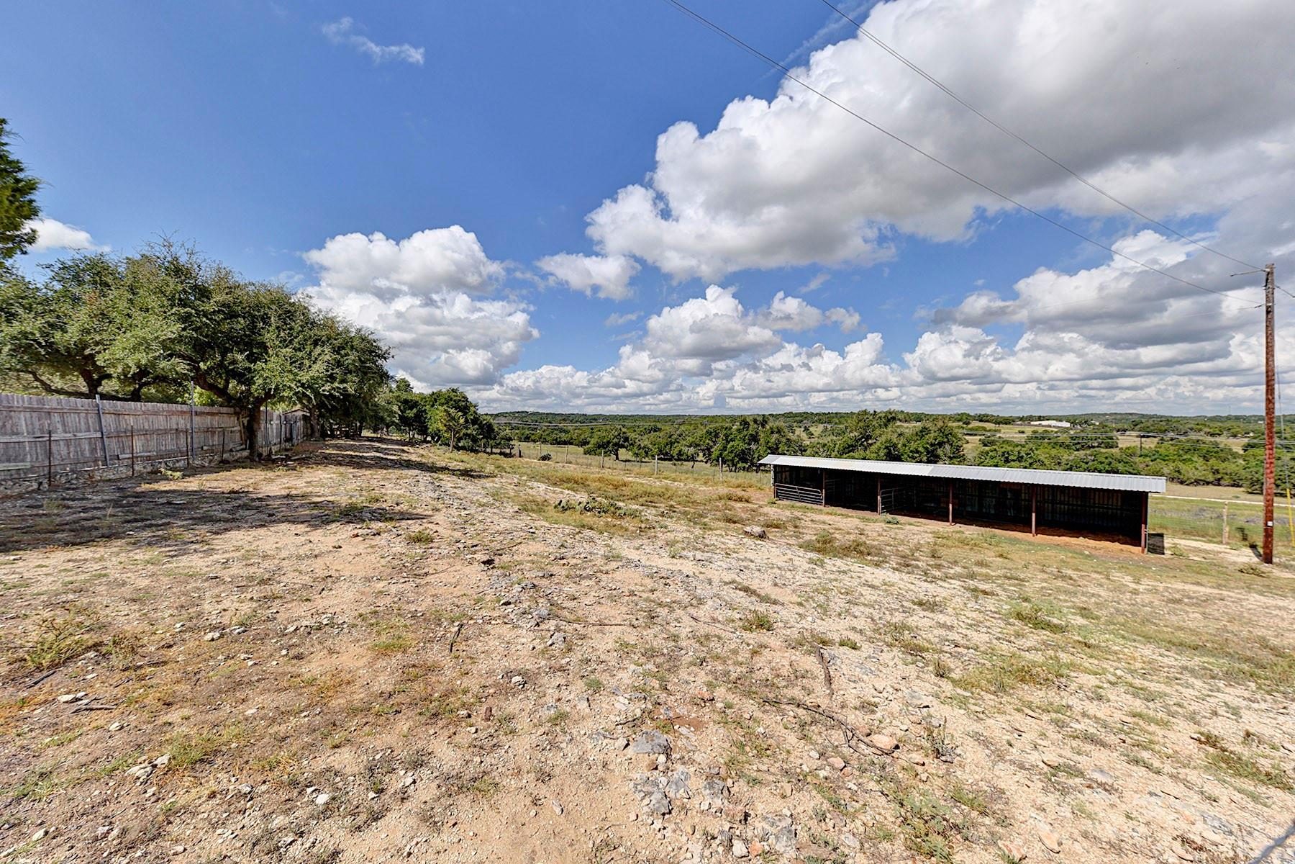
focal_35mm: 12
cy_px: 432
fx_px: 432
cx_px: 648
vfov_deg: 90.0
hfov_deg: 112.6
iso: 320
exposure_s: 1/2500
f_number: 6.3
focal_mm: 12
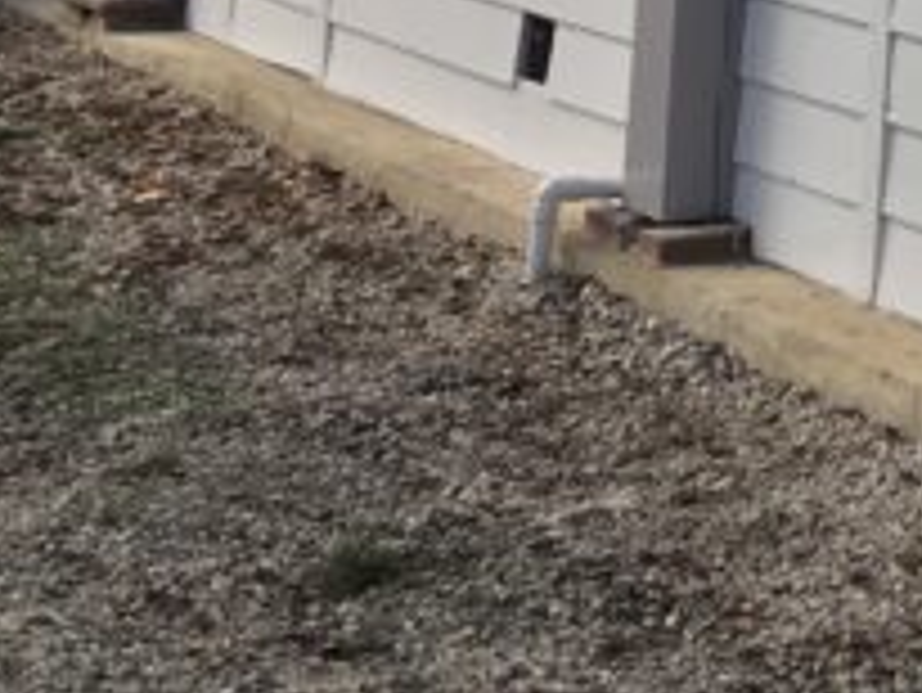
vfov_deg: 9.6
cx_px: 1624
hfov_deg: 12.5
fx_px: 3864
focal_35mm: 145
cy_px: -666
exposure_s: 1/361
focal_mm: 4.15
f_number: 2.2
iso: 25
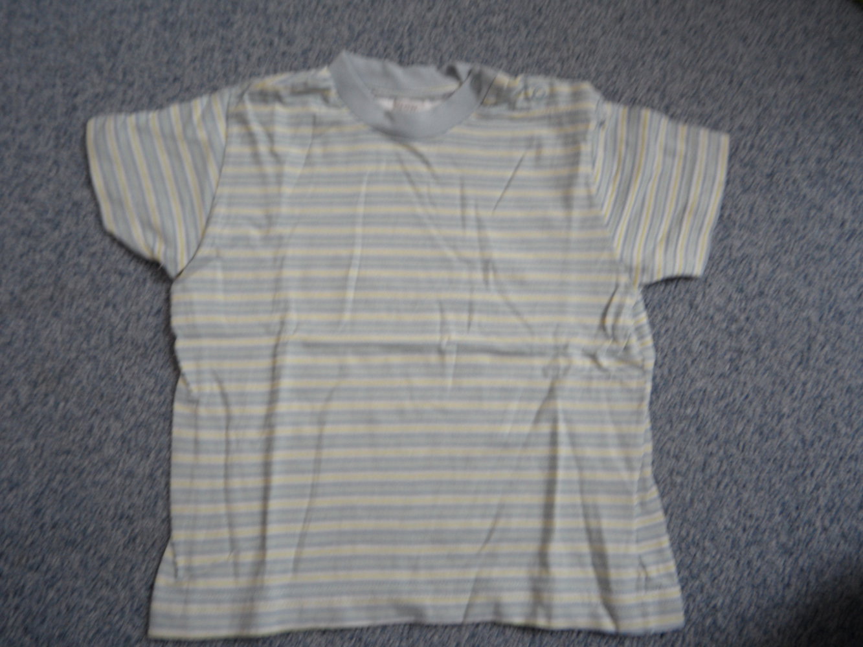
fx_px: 698
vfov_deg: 49.8
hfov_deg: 63.4
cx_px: 432
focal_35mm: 28
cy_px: 324
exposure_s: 1/30
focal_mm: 4.8
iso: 80
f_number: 3.1
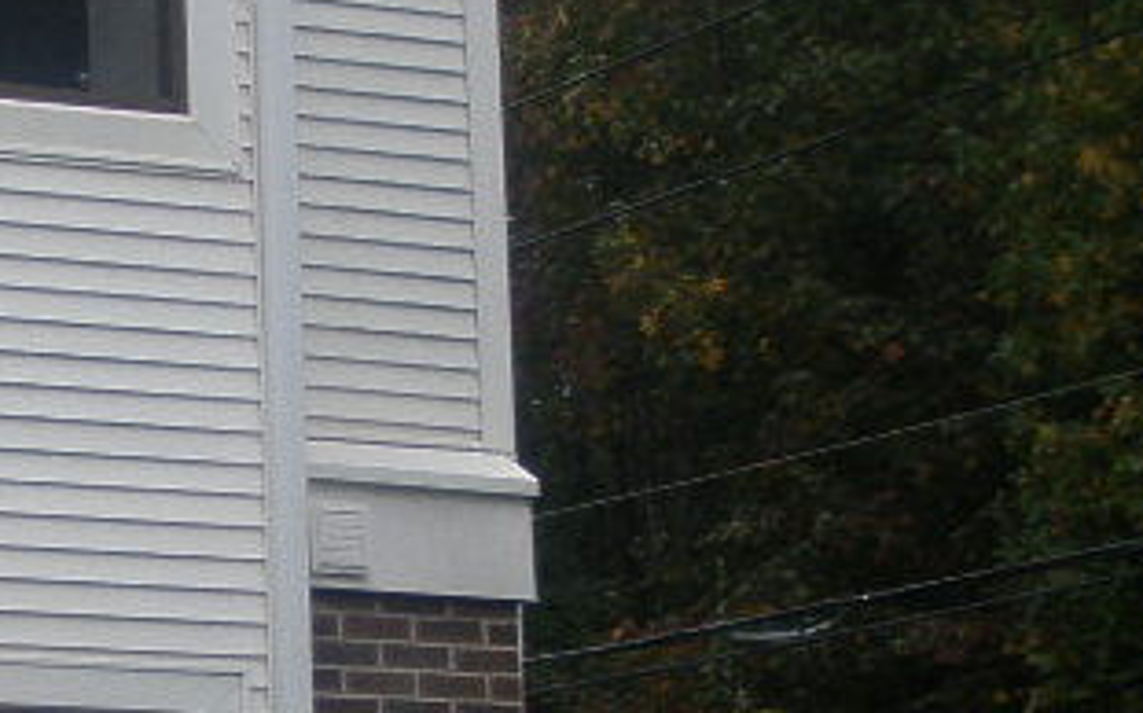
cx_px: -1036
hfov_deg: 11.5
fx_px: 5168
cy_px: 448
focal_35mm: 166
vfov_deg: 7.9
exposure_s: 1/250
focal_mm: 6.7
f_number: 3.5
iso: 64
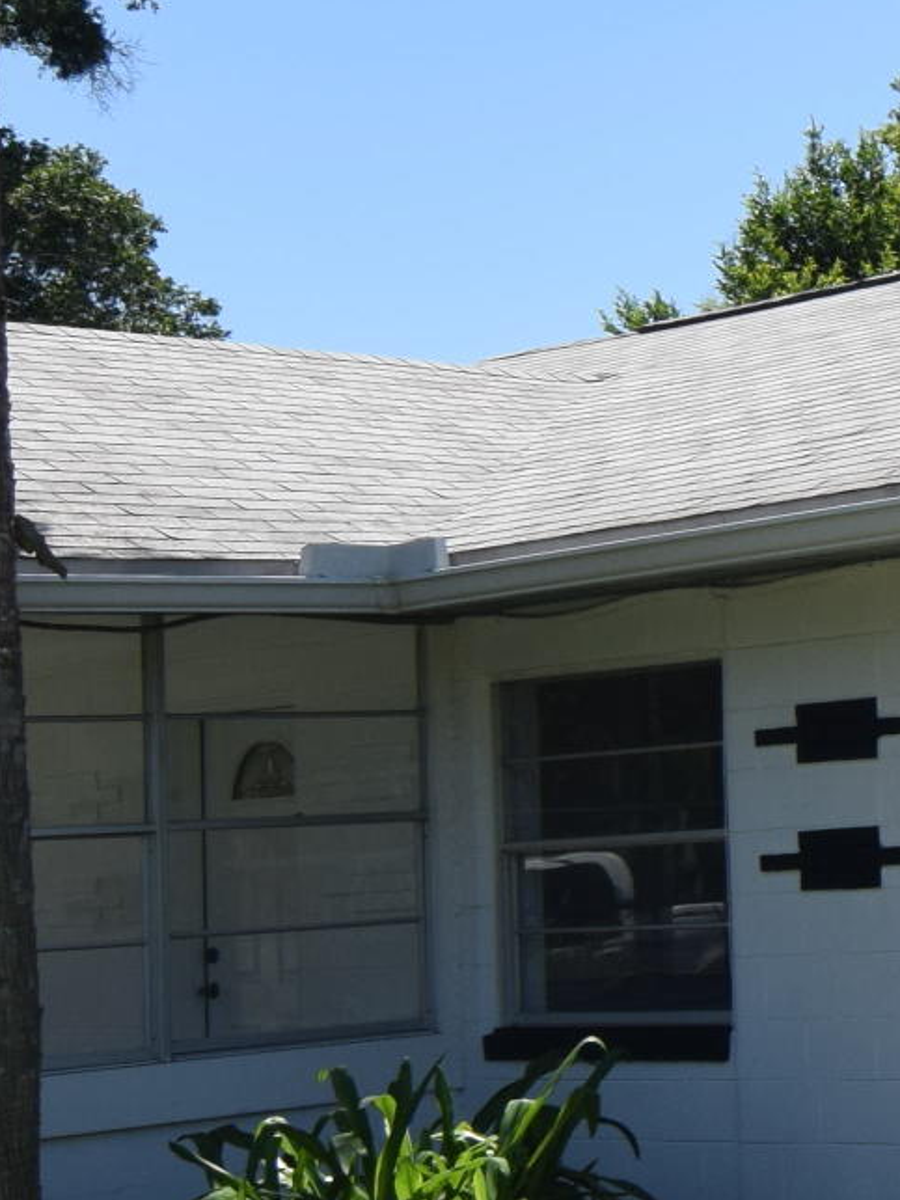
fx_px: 3259
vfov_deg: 20.9
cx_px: 1804
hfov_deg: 13.5
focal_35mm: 94
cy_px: 606
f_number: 9
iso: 200
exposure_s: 1/320
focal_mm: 14
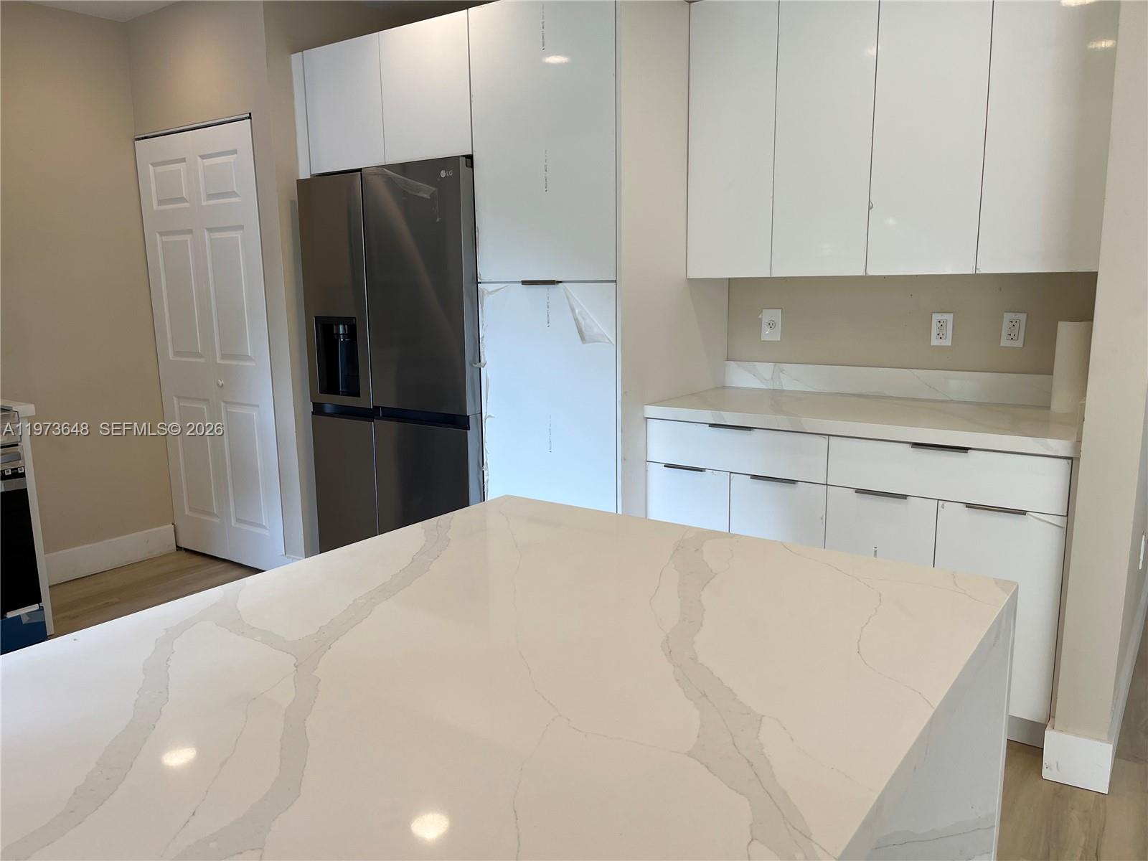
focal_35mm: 26
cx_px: 574
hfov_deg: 67.3
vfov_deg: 53.1
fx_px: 862
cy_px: 430
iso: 64
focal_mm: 5.1
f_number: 1.6
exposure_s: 1/120
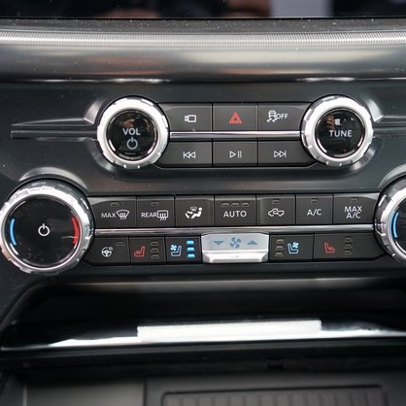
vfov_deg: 32.8
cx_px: 226
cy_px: 206
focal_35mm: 52
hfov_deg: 32.8
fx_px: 690
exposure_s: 1/60
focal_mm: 40
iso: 640
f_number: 4
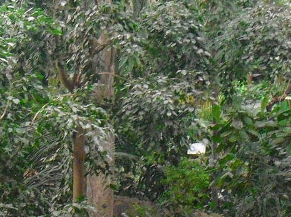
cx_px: 111
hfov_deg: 15.9
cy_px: 132
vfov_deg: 11.9
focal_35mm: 124
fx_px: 1042
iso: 800
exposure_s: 1/60
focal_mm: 6.3
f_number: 3.1
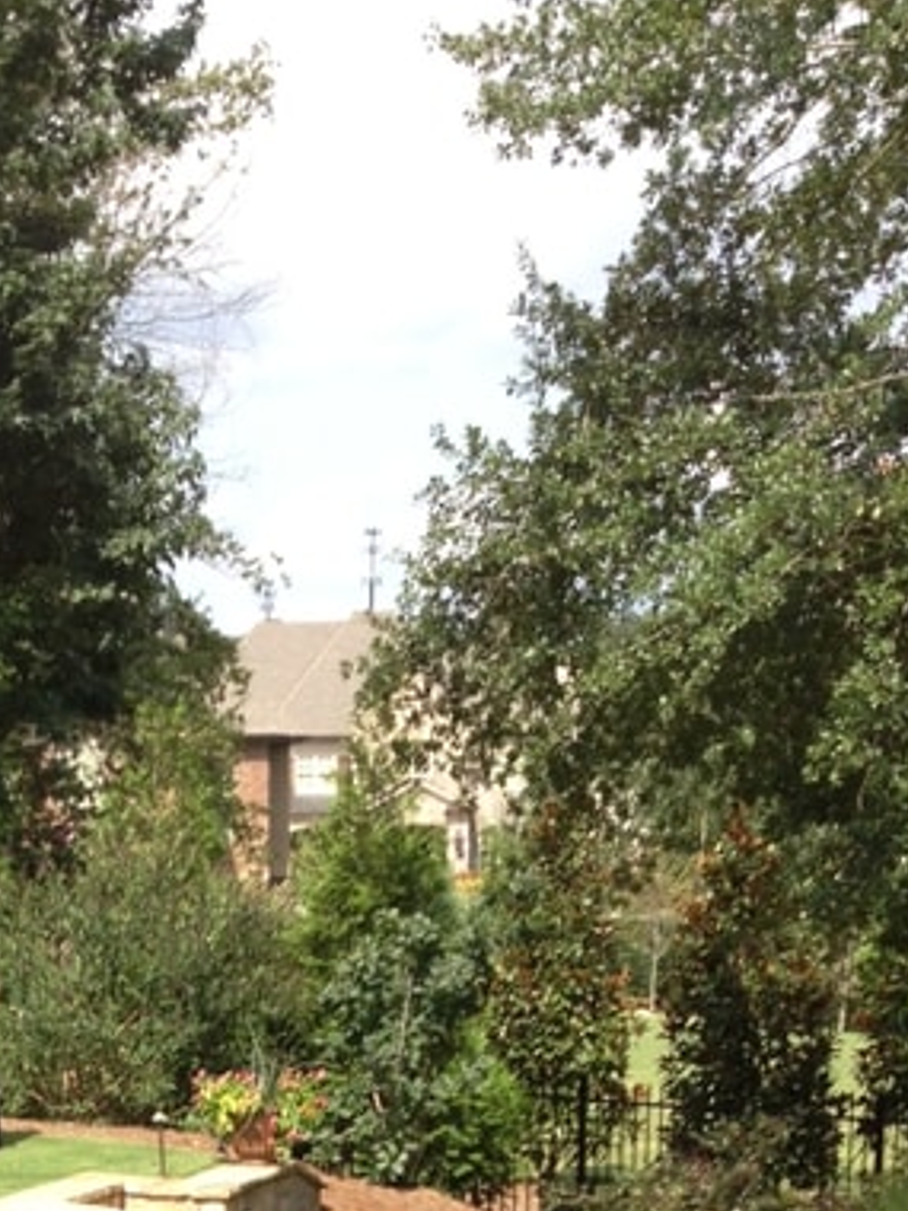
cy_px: 1431
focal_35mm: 92
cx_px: 96
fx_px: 3218
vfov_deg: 20.1
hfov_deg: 15.9
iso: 80
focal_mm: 4.28
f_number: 2.4
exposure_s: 1/1104
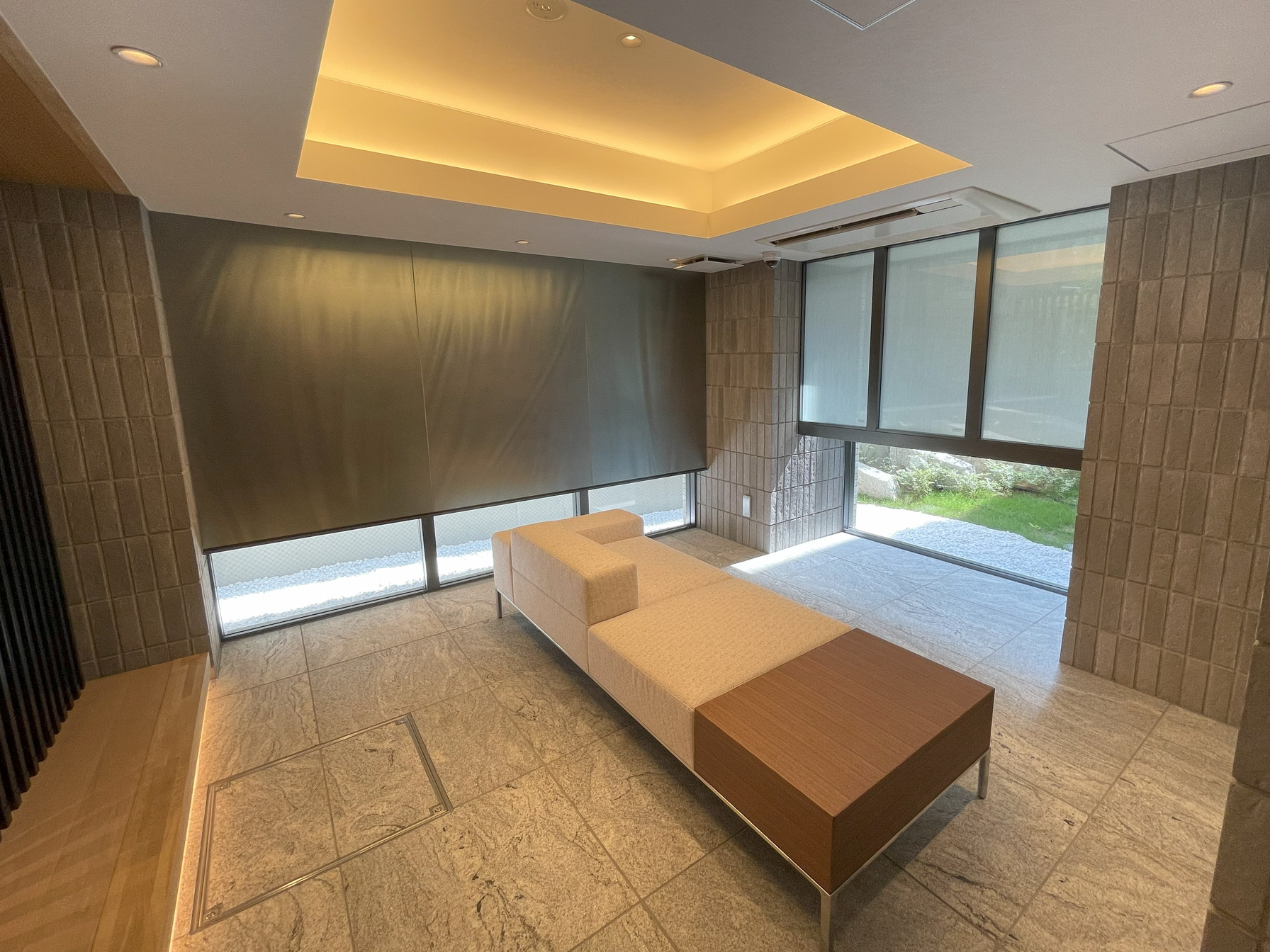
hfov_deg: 98.0
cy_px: 455
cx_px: 676
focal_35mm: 15
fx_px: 550
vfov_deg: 81.7
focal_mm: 1.55
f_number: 2.4
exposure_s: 1/100
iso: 64
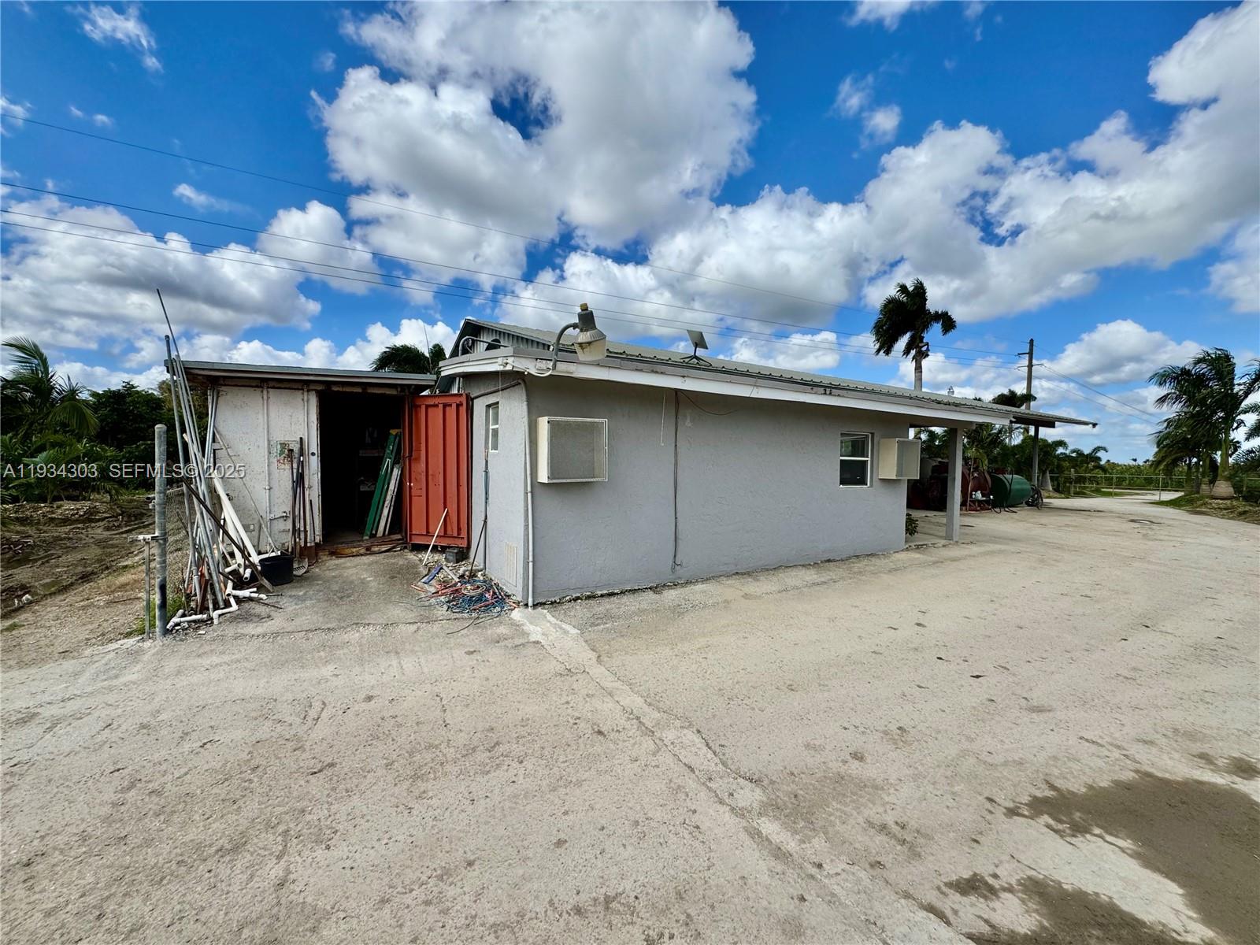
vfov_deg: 85.7
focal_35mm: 14
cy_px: 472
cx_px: 630
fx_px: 510
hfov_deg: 102.1
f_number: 2.2
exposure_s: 1/1880
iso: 50
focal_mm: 2.22
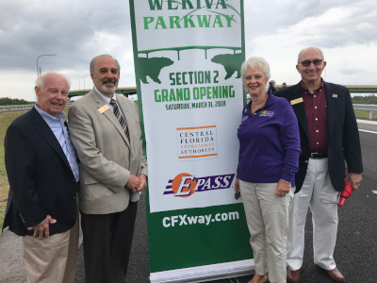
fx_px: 305
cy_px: 142
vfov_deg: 49.7
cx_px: 188
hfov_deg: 63.4
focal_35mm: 28
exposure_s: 1/791
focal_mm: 3.99
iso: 20
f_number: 1.8
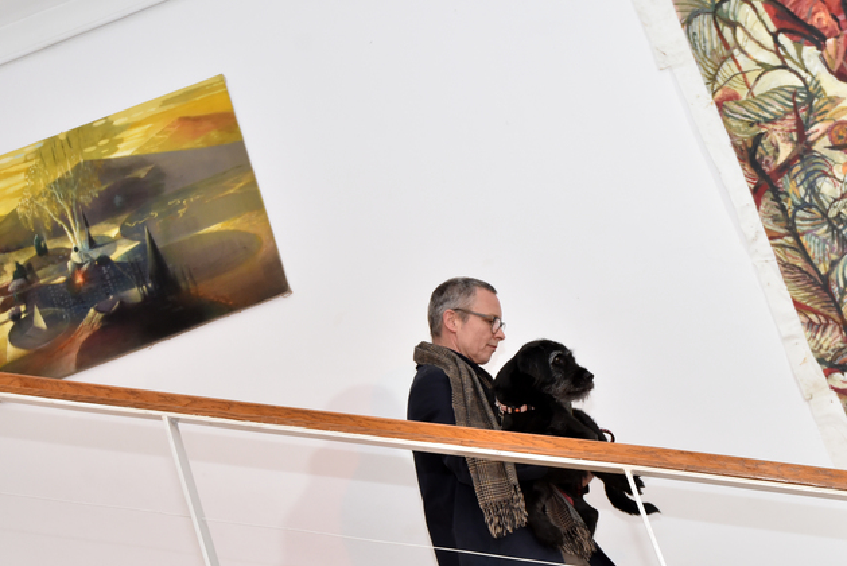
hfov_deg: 34.6
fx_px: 1342
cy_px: 449
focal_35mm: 57
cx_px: 592
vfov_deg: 23.5
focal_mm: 35
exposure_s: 1/100
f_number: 5
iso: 1250
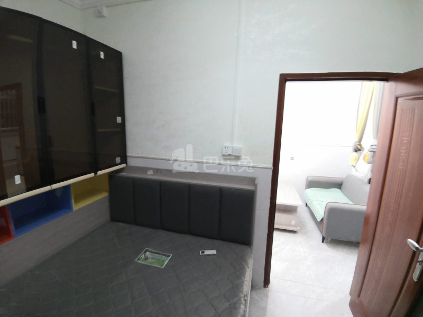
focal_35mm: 17
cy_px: 158
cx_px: 212
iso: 640
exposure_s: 1/20
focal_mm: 2.26
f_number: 2.2
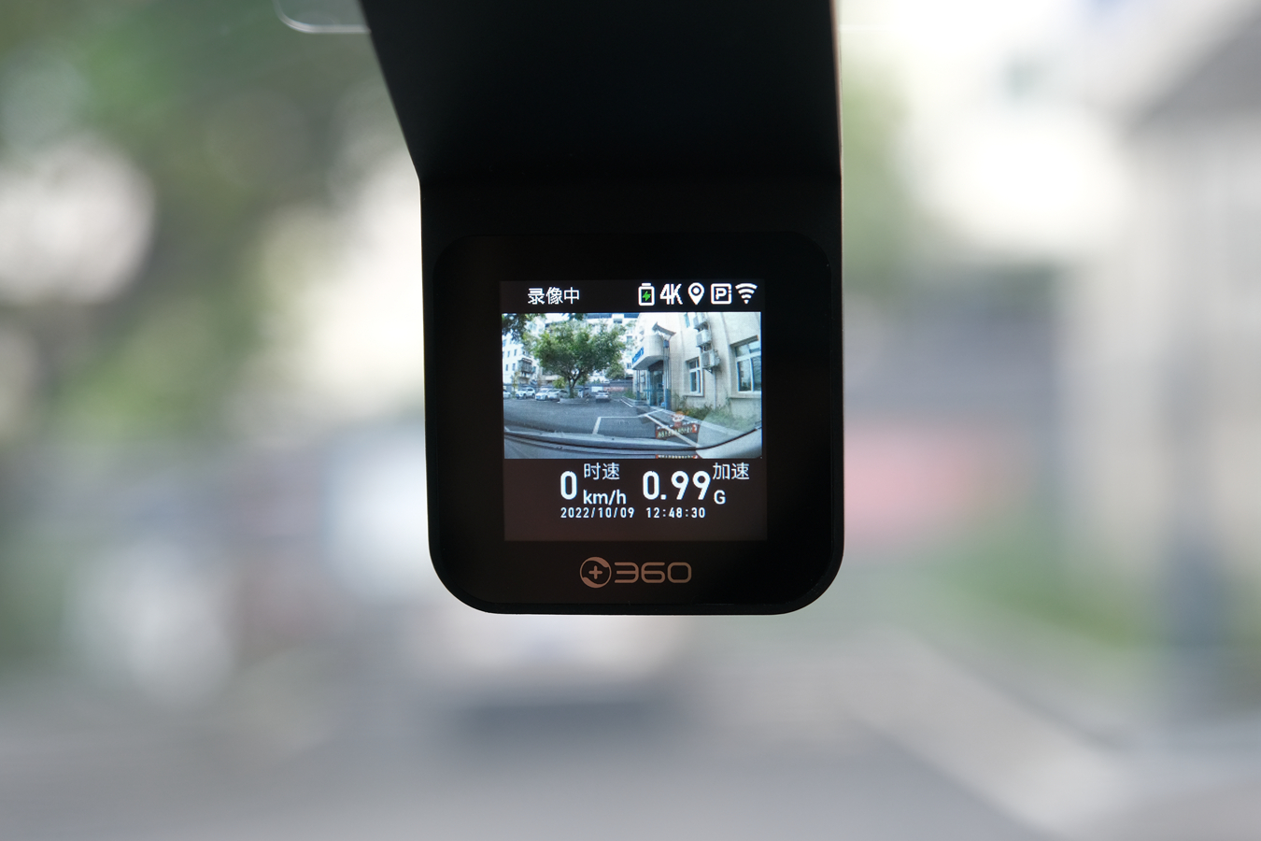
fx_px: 2242
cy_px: 420
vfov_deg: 21.2
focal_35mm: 64
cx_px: 630
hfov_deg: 31.4
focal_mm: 42.9
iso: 320
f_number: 4
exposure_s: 1/60
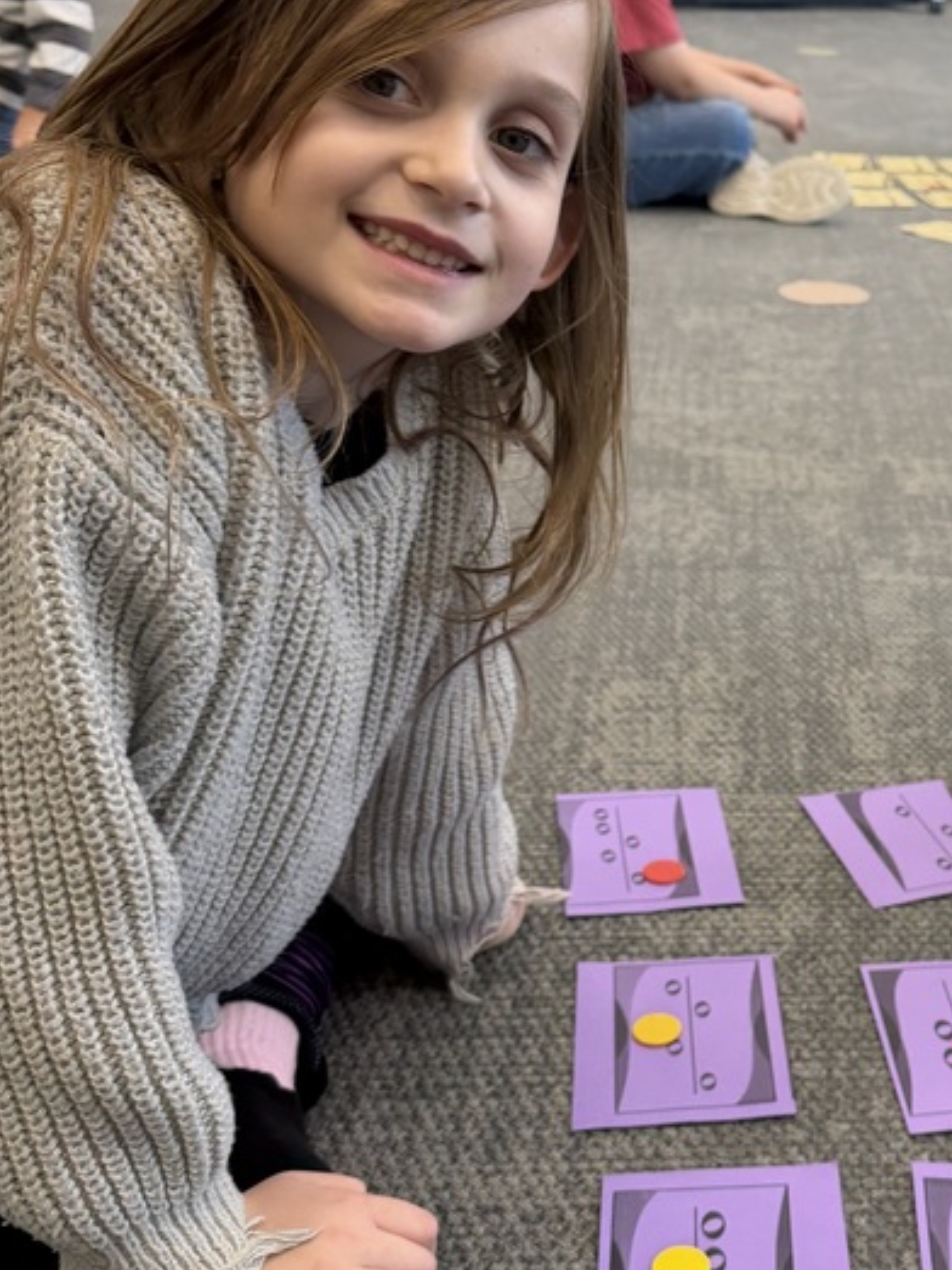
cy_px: 646
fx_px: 1724
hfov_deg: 29.1
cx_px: 925
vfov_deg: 40.4
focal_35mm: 47
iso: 160
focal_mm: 6.76
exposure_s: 1/120
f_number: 1.78
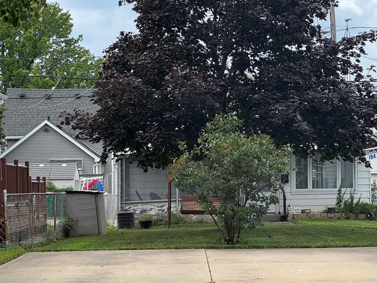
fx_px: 1154
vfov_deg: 13.9
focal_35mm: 106
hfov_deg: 18.5
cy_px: 179
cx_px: 234
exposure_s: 1/324
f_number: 2.8
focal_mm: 9
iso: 25
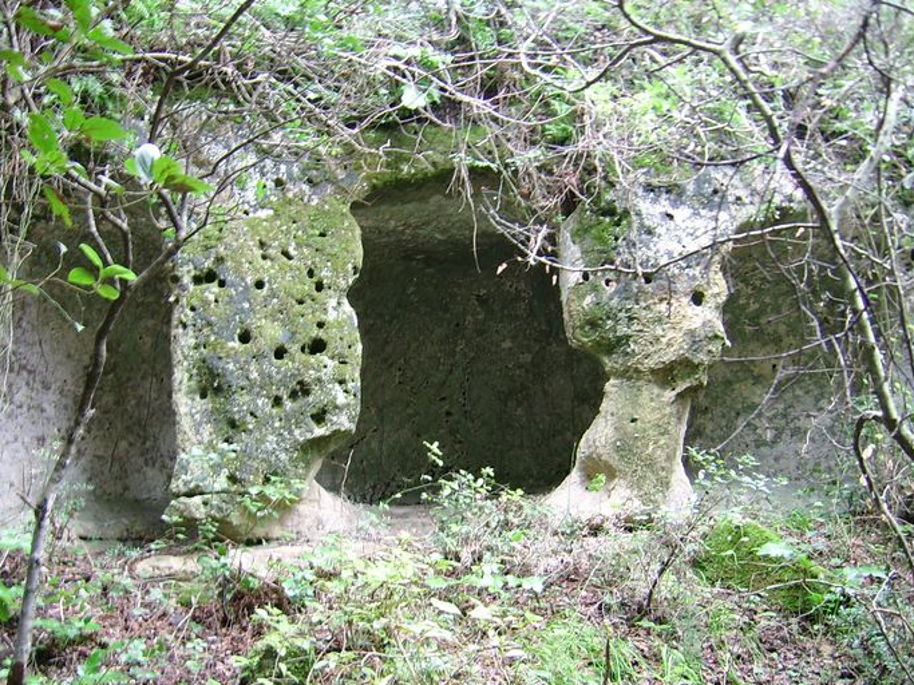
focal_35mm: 41
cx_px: 407
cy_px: 348
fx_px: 1082
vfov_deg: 35.1
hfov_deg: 45.7
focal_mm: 5.95
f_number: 2.8
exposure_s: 1/8
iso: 100
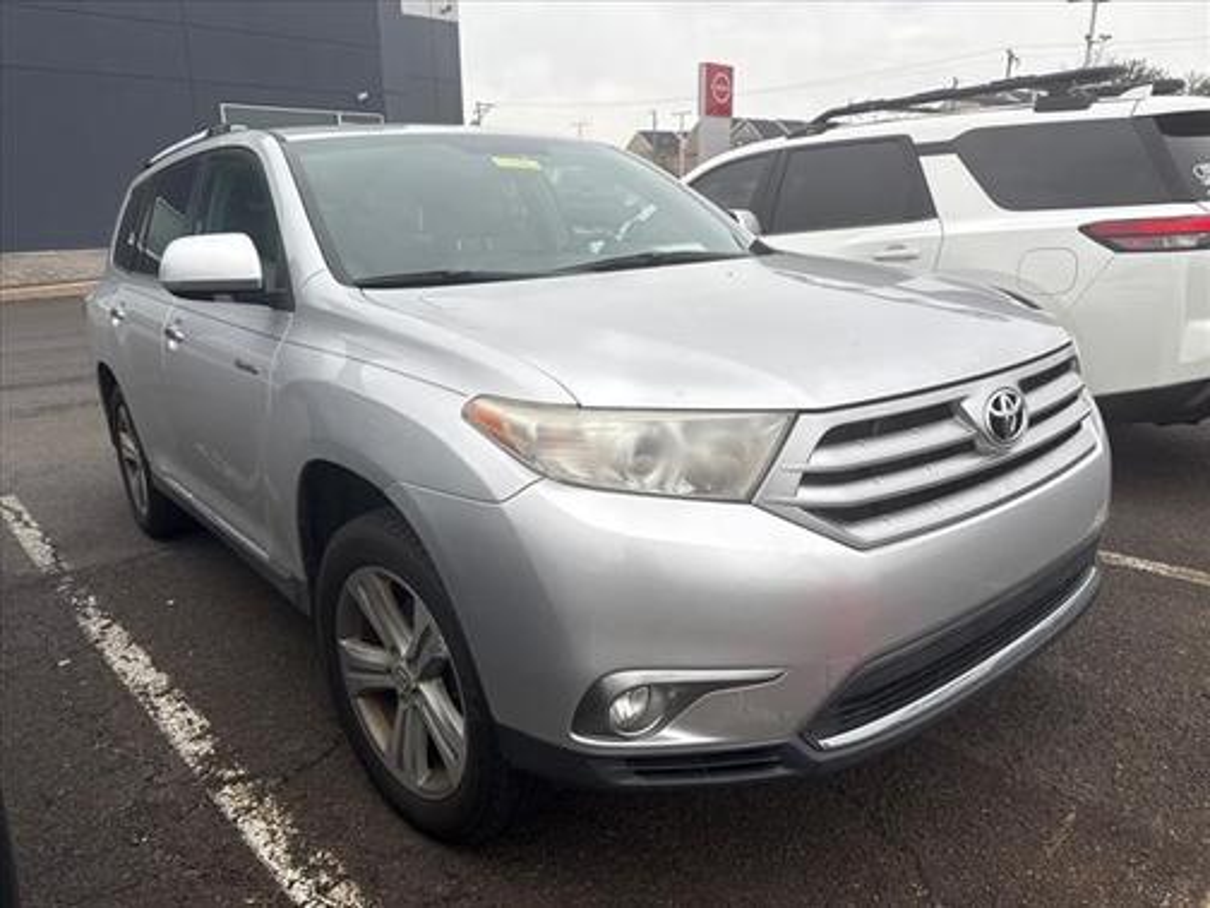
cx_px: 605
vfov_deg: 56.8
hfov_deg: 71.6
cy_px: 454
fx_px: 839
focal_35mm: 24
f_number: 1.78
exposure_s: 1/796
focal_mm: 6.76
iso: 80
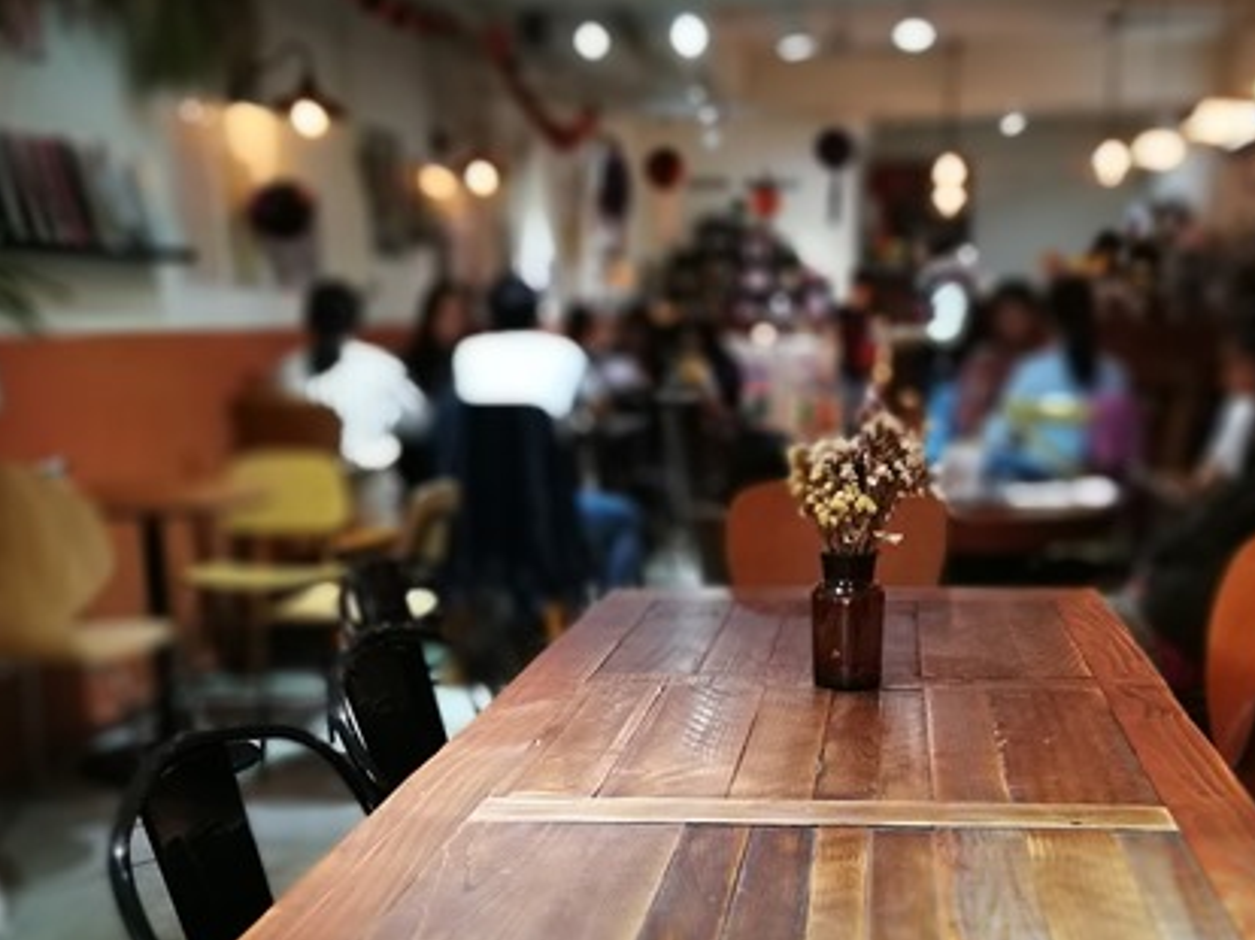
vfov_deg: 30.1
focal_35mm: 47
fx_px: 1703
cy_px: 764
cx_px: 840
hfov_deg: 40.0
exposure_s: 1/30
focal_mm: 4.5
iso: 400
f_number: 4
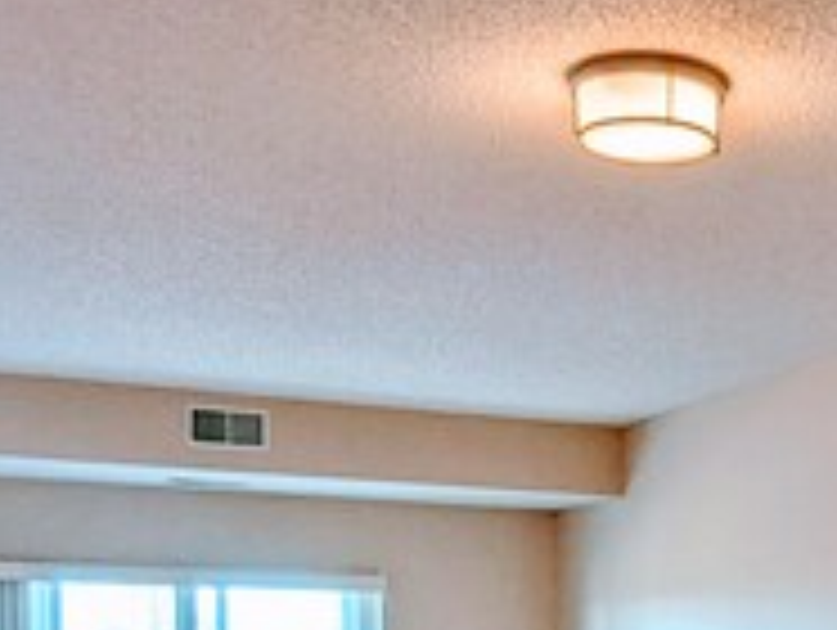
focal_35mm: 69
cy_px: 756
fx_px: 1671
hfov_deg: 26.5
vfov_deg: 20.0
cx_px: 846
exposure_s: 1/120
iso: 66
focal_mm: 2.35
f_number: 2.2
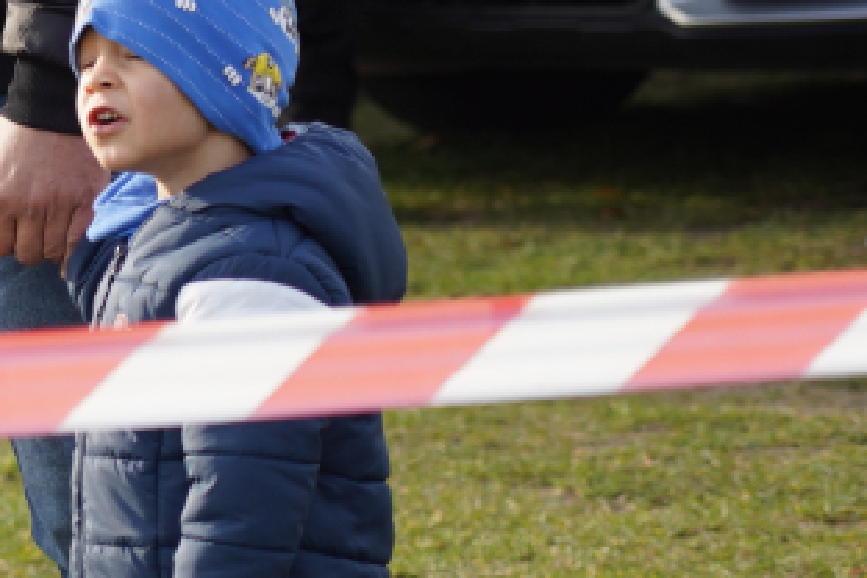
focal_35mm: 437
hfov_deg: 4.7
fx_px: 10524
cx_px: -628
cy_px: -60
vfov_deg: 3.1
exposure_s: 1/200
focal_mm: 105
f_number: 4
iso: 100
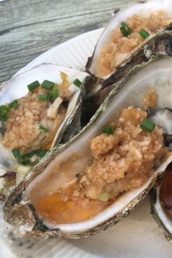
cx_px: 177
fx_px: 322
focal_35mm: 45
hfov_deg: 27.9
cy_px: 141
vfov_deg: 43.5
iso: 25
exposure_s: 1/50
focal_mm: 4.15
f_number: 2.2
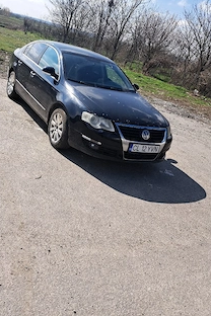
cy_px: 123
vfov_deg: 58.1
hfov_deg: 40.8
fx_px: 281
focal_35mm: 32
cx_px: 76
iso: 50
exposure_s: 1/909
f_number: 1.8
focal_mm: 5.23
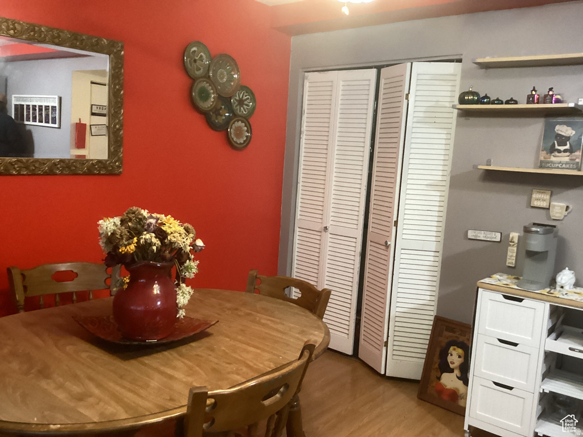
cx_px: 292
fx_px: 522
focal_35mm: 31
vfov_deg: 45.4
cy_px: 218
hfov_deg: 58.4
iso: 500
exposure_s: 1/30
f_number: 2.4
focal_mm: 3.3
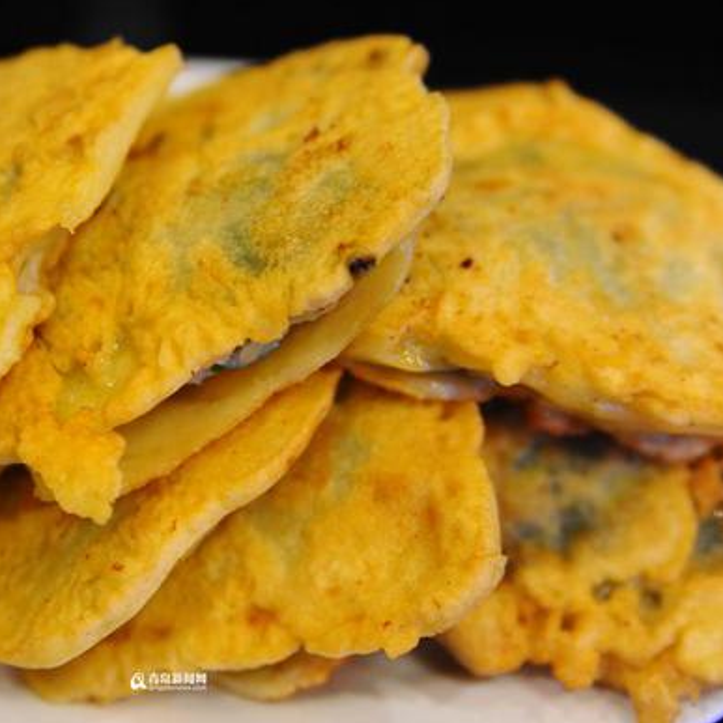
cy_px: 331
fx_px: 2056
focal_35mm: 87
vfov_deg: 19.9
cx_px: 191
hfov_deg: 19.8
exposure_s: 1/60
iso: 2000
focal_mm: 62
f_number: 2.8
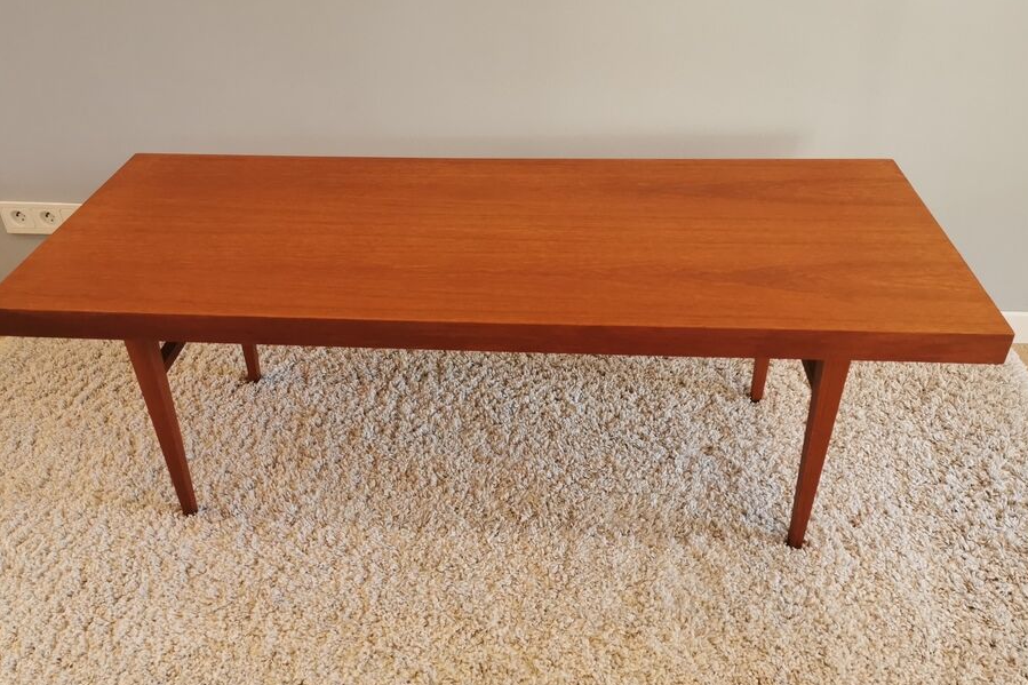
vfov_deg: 41.0
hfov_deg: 58.7
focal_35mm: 32
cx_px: 473
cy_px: 381
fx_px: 914
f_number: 1.8
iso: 200
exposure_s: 1/100
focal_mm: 5.58
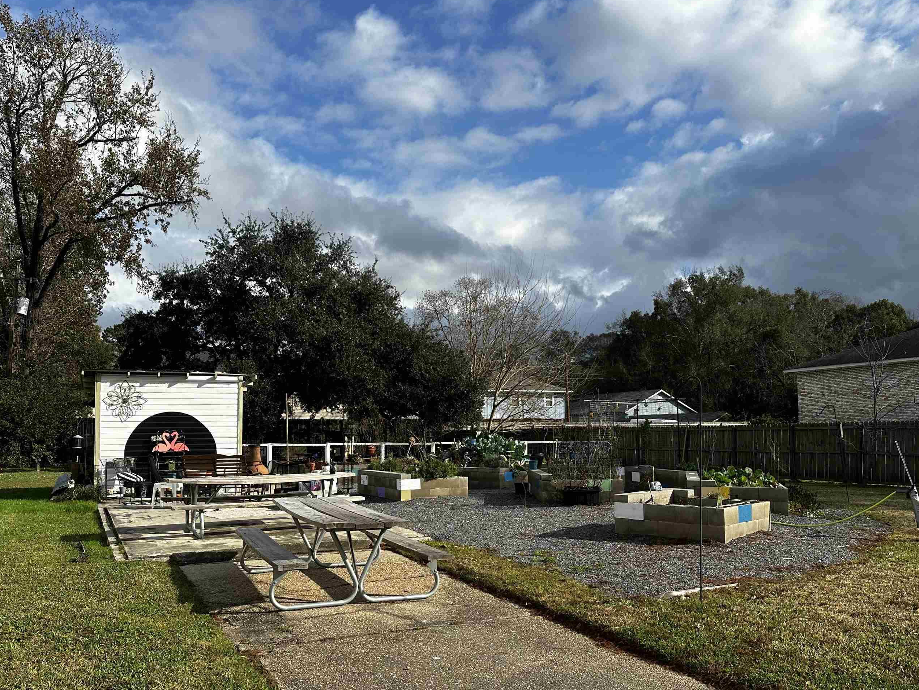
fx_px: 770
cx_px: 454
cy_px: 412
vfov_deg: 48.0
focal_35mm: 29
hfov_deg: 61.7
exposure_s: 1/4762
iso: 80
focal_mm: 6.86
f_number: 1.78
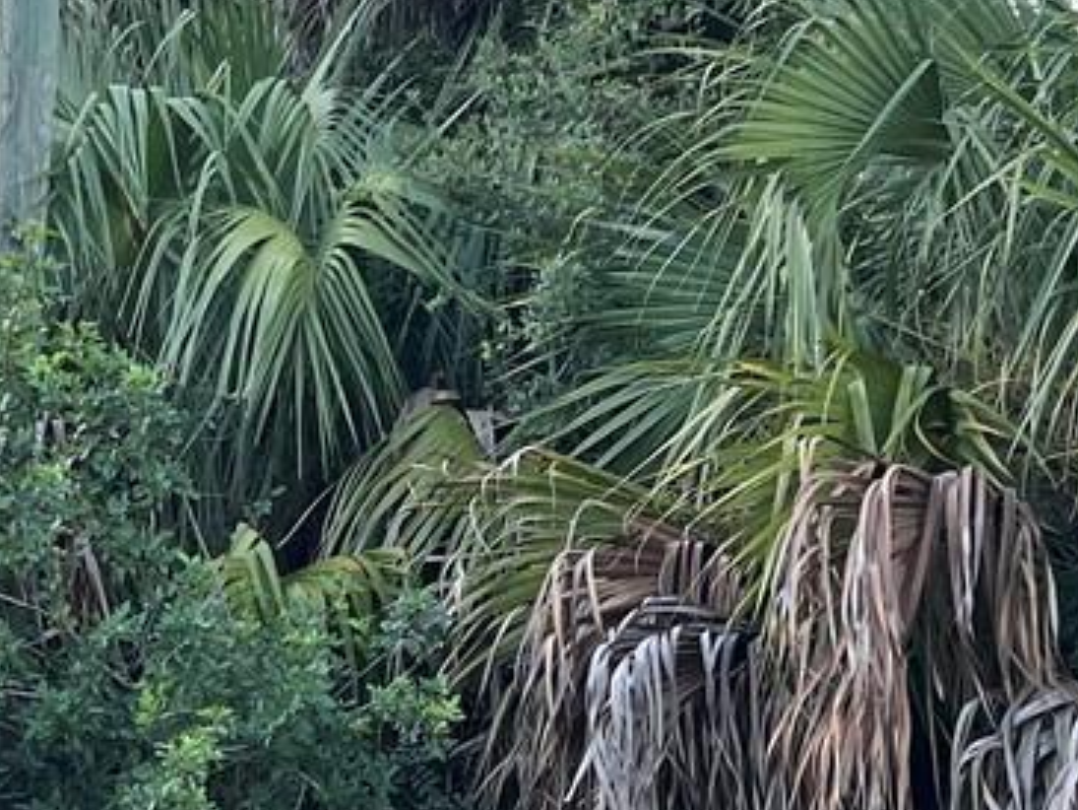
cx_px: 224
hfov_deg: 17.1
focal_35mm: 114
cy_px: 621
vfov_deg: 13.0
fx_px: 3551
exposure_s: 1/283
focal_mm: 5.7
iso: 50
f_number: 1.5
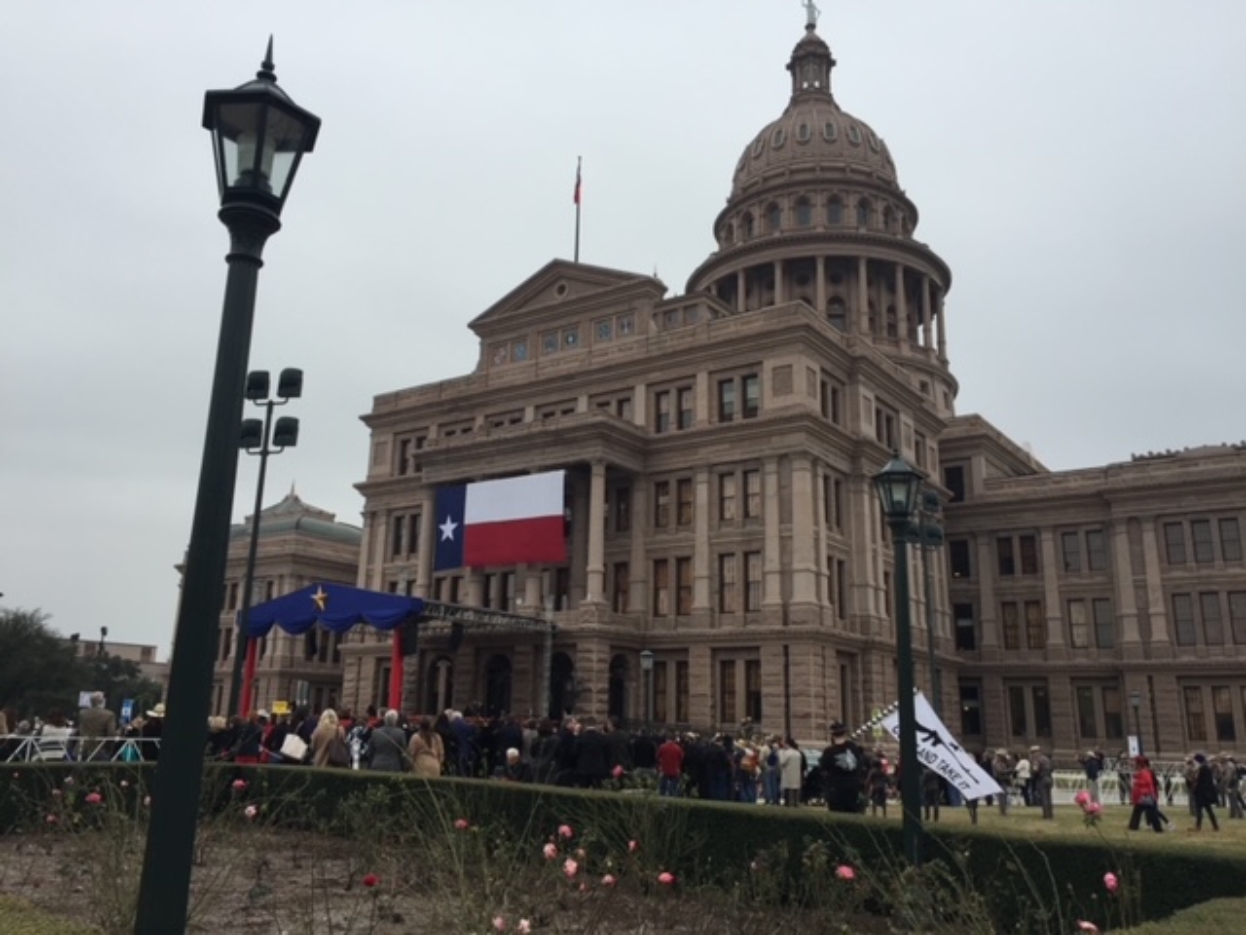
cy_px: 468
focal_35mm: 29
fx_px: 1044
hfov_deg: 61.7
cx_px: 623
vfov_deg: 48.2
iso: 32
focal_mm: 4.15
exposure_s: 1/842
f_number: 2.2
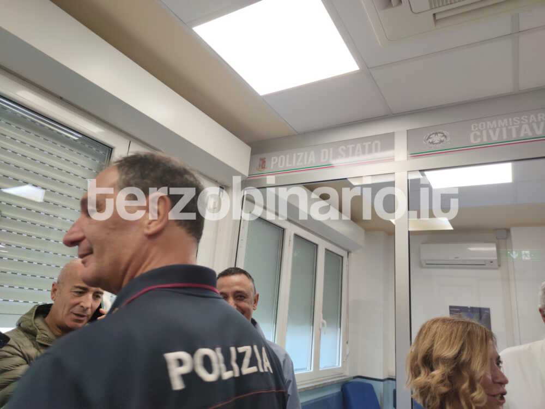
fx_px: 378
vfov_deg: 56.8
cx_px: 272
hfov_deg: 71.6
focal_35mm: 24
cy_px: 204
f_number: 1.69
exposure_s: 1/50
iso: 120
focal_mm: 6.72
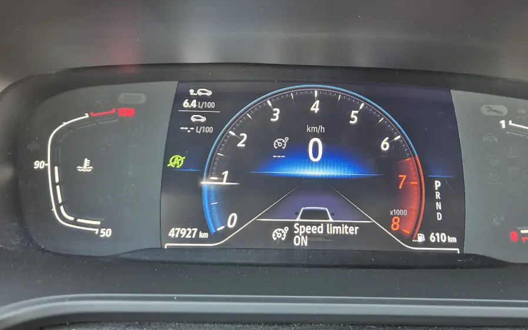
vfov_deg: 32.6
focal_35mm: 39
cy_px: 125
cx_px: 320
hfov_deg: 50.0
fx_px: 561
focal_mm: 5.4
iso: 320
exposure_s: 1/31
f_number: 1.8
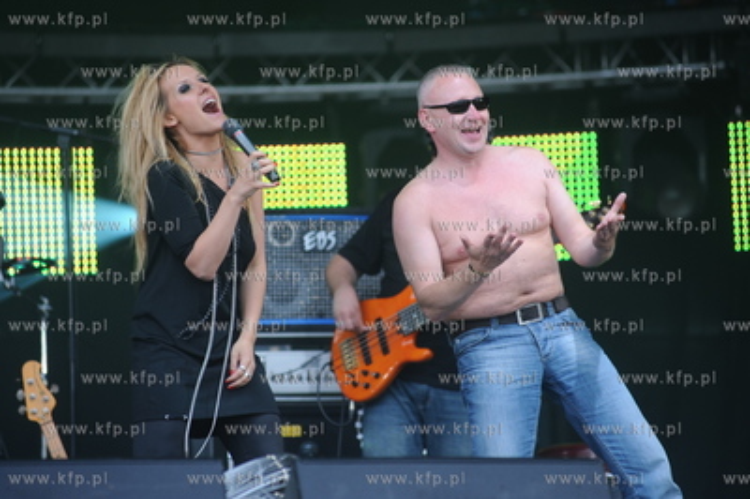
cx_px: 375
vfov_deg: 6.9
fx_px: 4163
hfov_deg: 10.3
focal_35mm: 200
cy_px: 250
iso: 400
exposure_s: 1/250
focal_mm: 200
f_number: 4
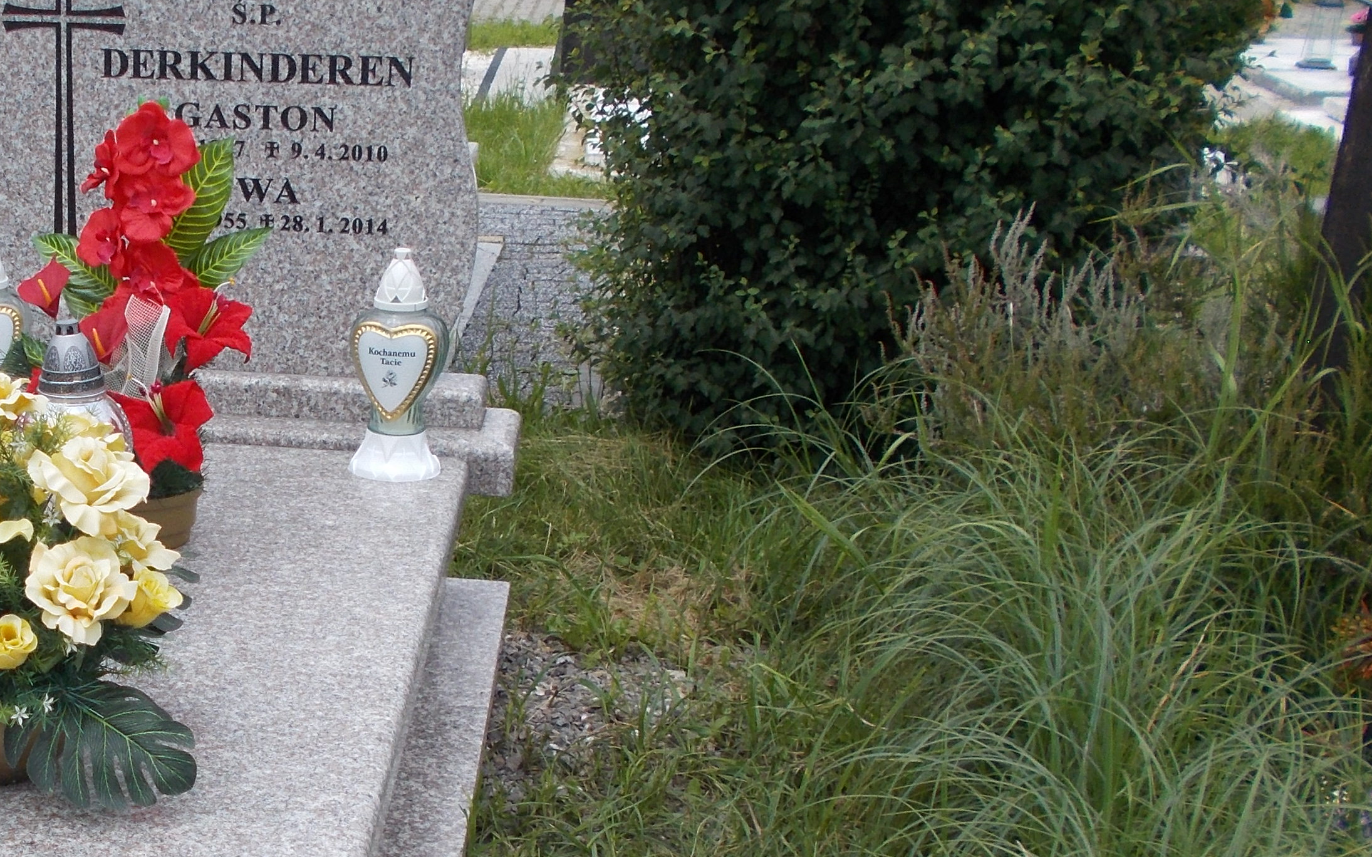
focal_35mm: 58
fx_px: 2168
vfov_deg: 22.1
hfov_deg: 33.3
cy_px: 669
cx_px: 146
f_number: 8
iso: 80
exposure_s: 1/125
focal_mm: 4.6
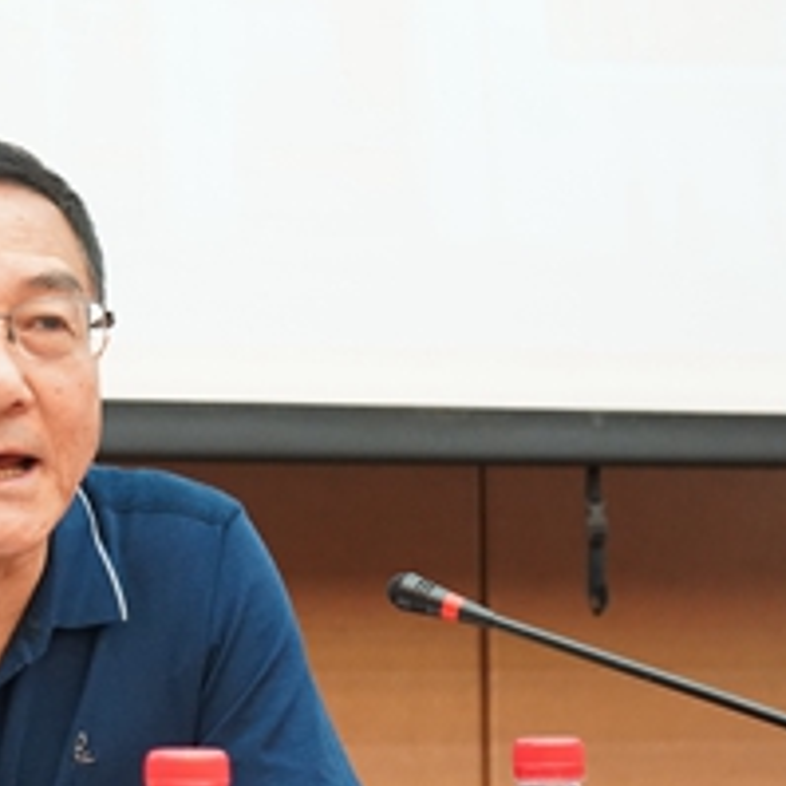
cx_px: 47
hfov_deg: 16.3
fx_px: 2697
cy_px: 496
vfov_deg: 16.6
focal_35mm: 105
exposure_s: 1/60
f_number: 5.6
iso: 4000
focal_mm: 44
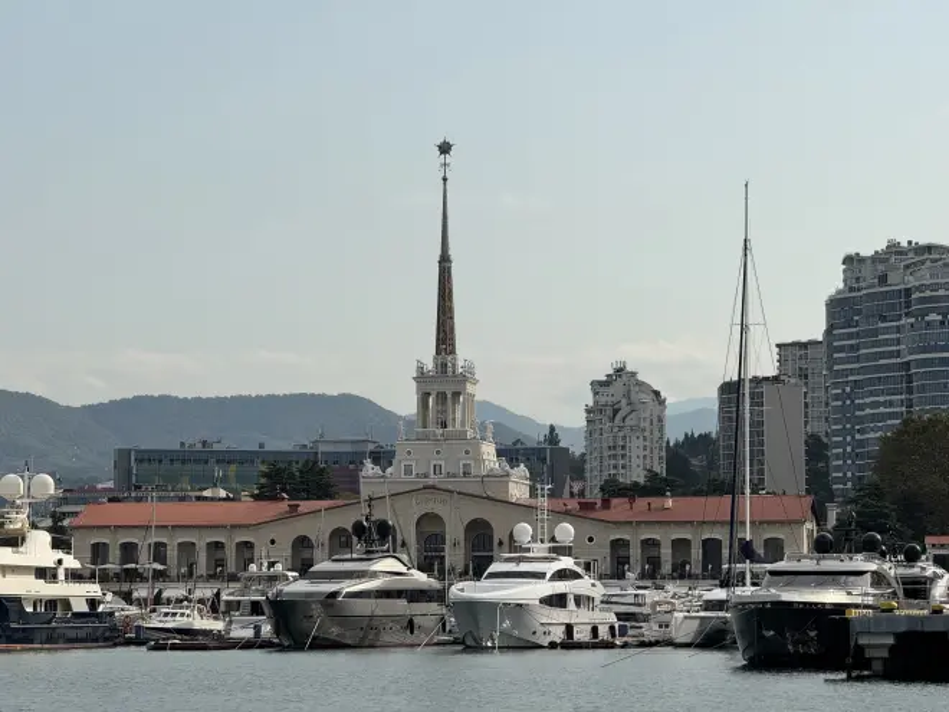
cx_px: 474
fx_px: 3290
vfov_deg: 12.3
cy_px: 356
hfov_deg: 16.4
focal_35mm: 120
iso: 50
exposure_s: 1/3058
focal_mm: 15.66
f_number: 2.8
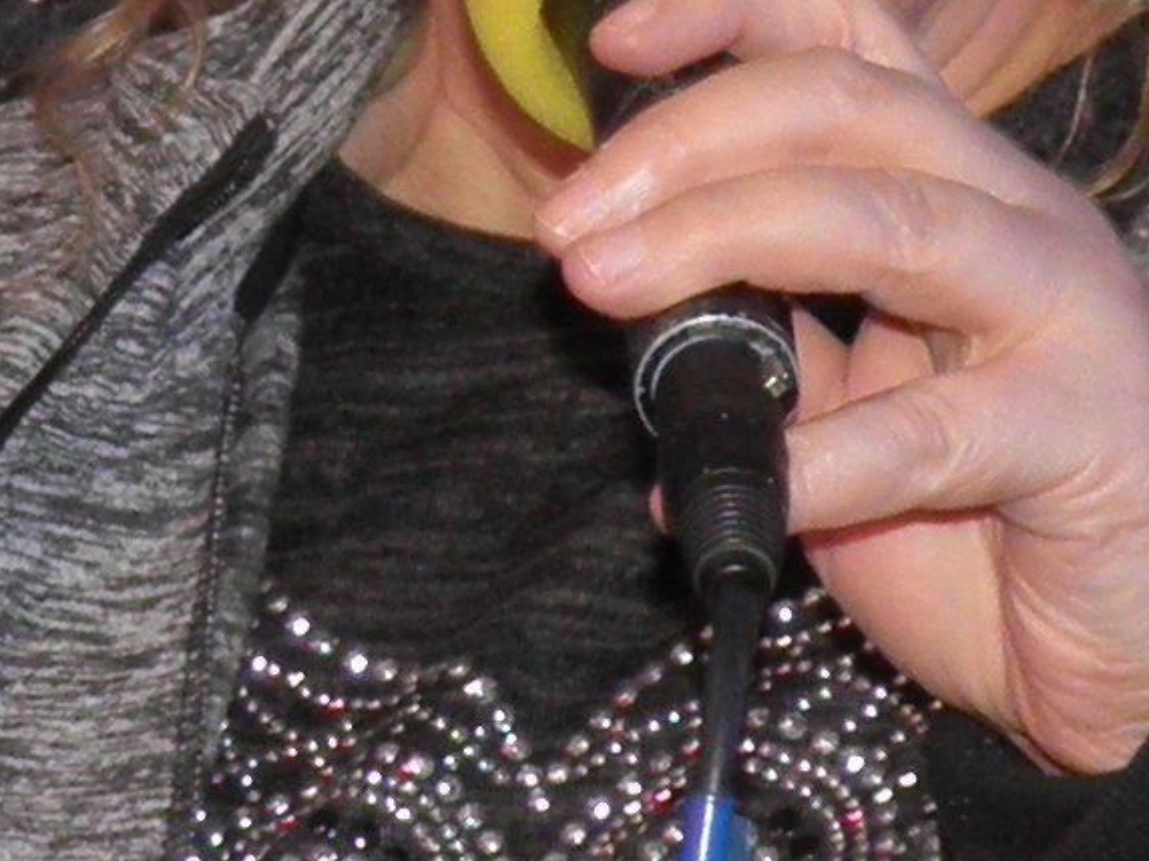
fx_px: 6970
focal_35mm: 210
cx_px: 165
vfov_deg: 7.1
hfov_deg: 9.4
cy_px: 72
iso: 100
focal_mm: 4.9
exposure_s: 1/30
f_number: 2.8
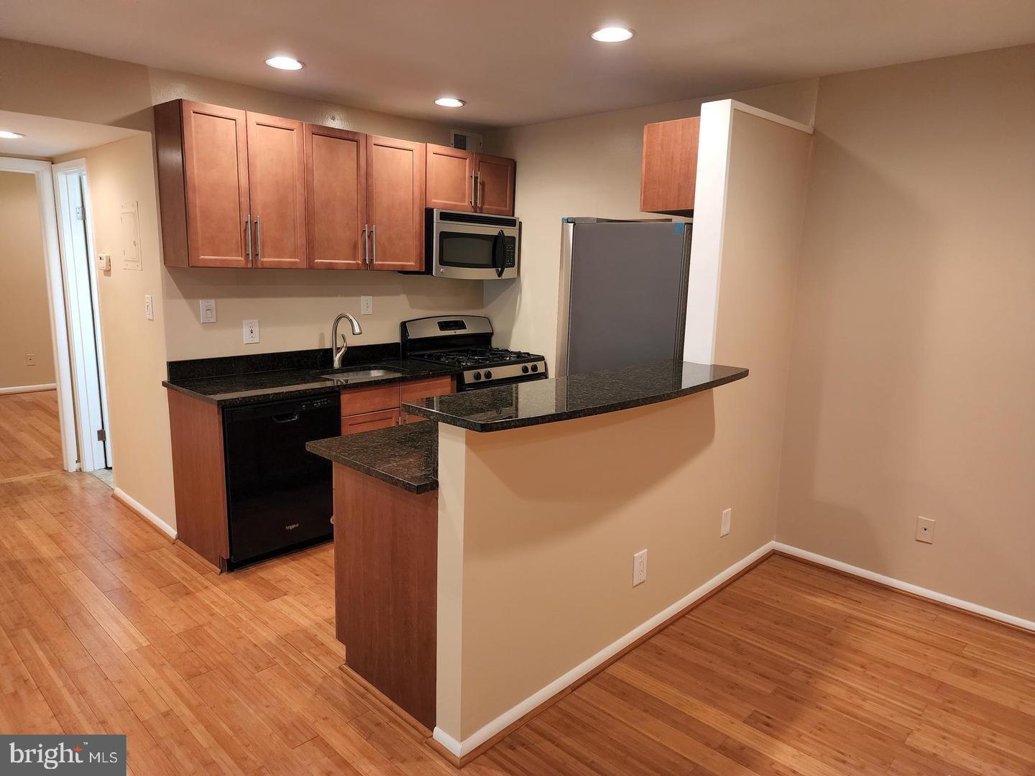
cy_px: 388
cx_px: 518
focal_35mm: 23
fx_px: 688
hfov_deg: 73.9
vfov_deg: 58.9
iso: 500
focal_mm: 6.4
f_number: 1.8
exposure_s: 1/120
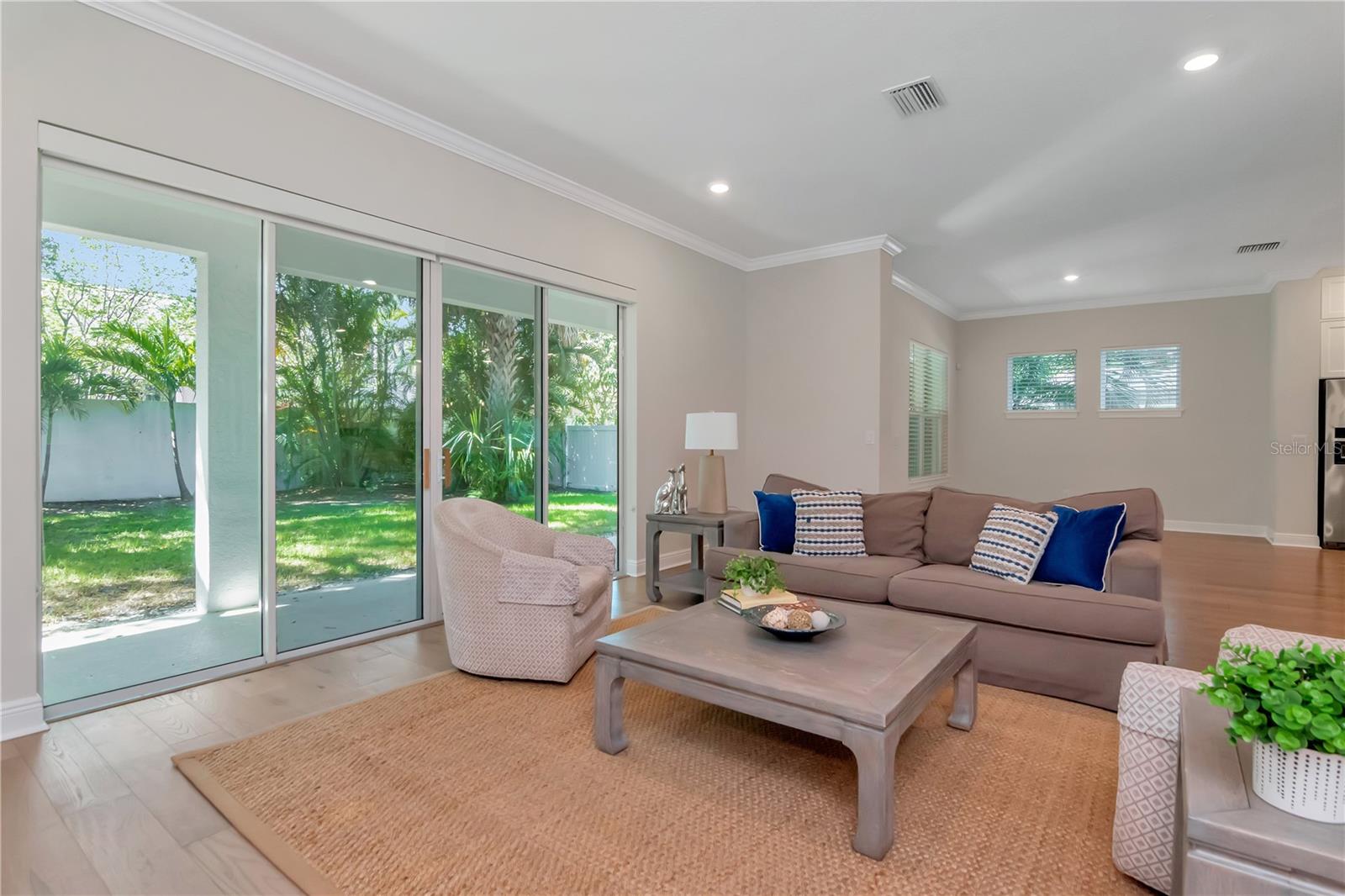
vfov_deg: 72.0
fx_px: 616
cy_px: 448
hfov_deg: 95.0
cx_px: 672
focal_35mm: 16
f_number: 7.1
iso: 1250
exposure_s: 1/80
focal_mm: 11
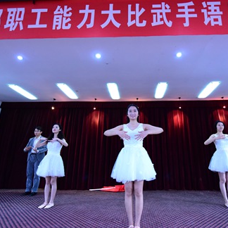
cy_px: 114
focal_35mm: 21
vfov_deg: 72.1
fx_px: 156
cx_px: 132
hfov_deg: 71.7
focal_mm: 16
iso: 2500
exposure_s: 1/100
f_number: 3.2
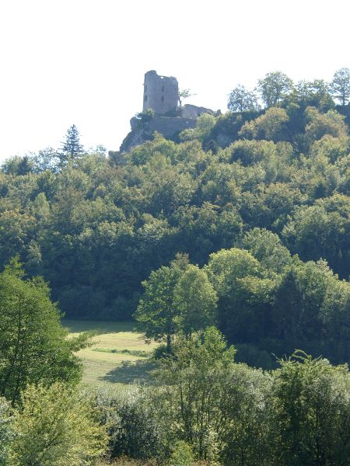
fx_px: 1348
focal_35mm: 100
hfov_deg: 14.8
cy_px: 233
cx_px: 175
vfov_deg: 19.6
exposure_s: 1/205
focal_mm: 20.74
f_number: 4
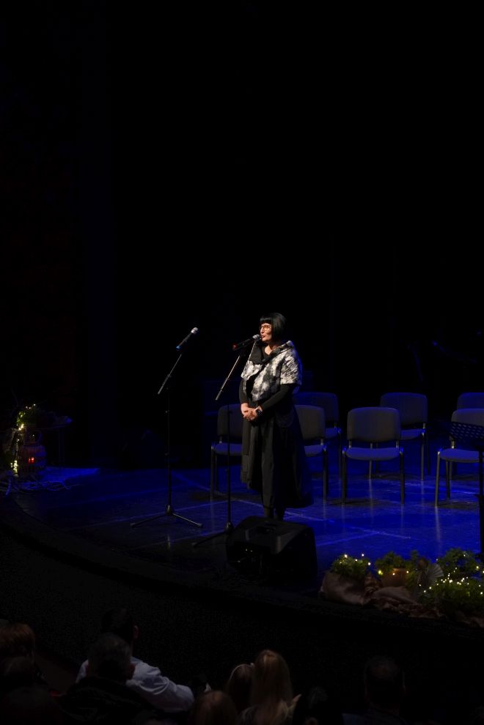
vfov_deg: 27.0
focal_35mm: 75
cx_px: 242
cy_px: 362
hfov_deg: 18.2
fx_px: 1512
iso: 1600
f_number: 3.5
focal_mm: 50
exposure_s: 1/100
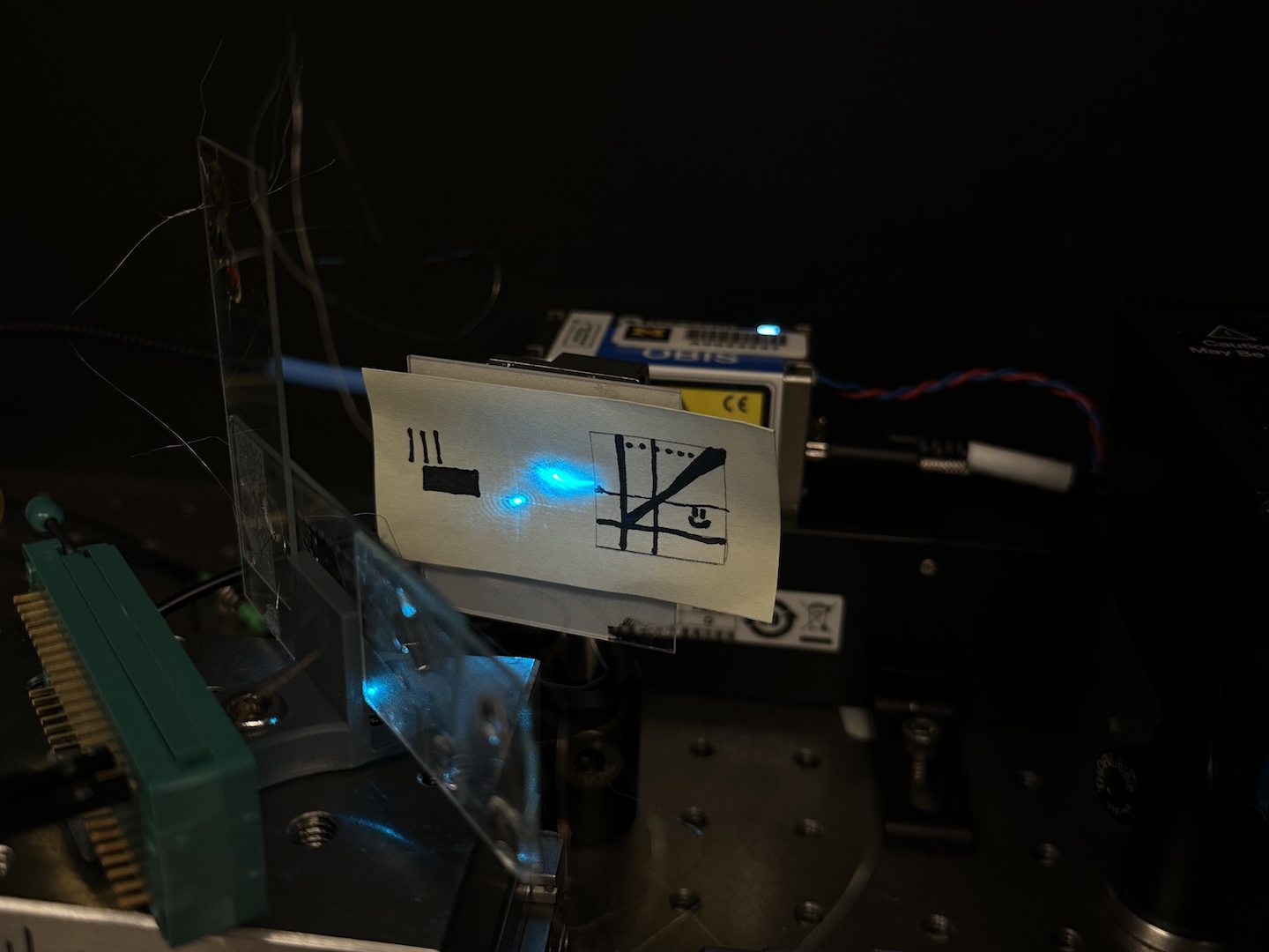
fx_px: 880
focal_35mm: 24
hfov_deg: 71.6
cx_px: 634
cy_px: 476
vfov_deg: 56.8
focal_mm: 6.86
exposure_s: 1/120
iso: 125
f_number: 1.78
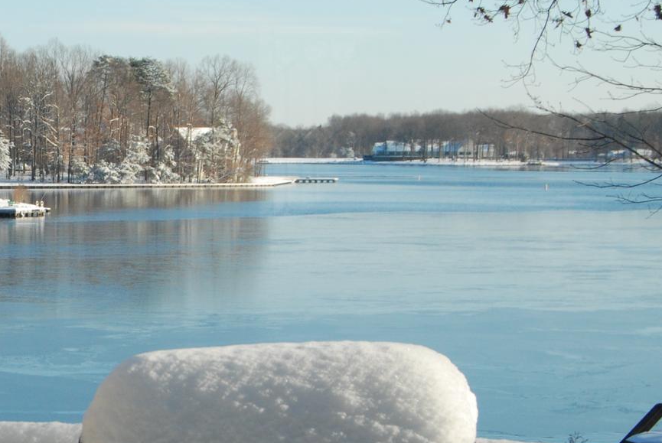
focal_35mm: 142
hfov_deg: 14.1
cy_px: 275
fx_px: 2614
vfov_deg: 9.7
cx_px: -51
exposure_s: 1/400
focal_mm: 40
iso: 400
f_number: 10
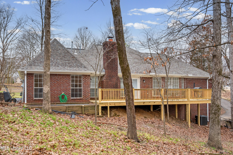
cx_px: 116
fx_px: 220
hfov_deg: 55.8
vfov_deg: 38.9
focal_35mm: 34
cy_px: 78
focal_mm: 34
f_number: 9
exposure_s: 1/125
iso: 1000
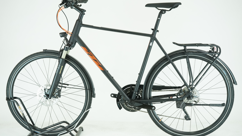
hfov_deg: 38.5
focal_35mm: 54
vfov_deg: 22.2
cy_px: 65
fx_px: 347
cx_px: 122
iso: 1600
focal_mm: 51
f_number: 5.6
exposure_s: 1/200
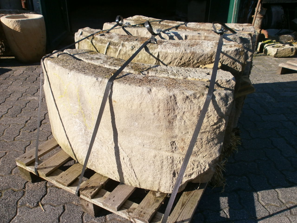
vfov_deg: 51.4
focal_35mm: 27
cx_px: 148
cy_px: 112
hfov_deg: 65.3
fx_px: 232
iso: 100
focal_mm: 4.8
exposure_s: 1/800
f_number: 2.9
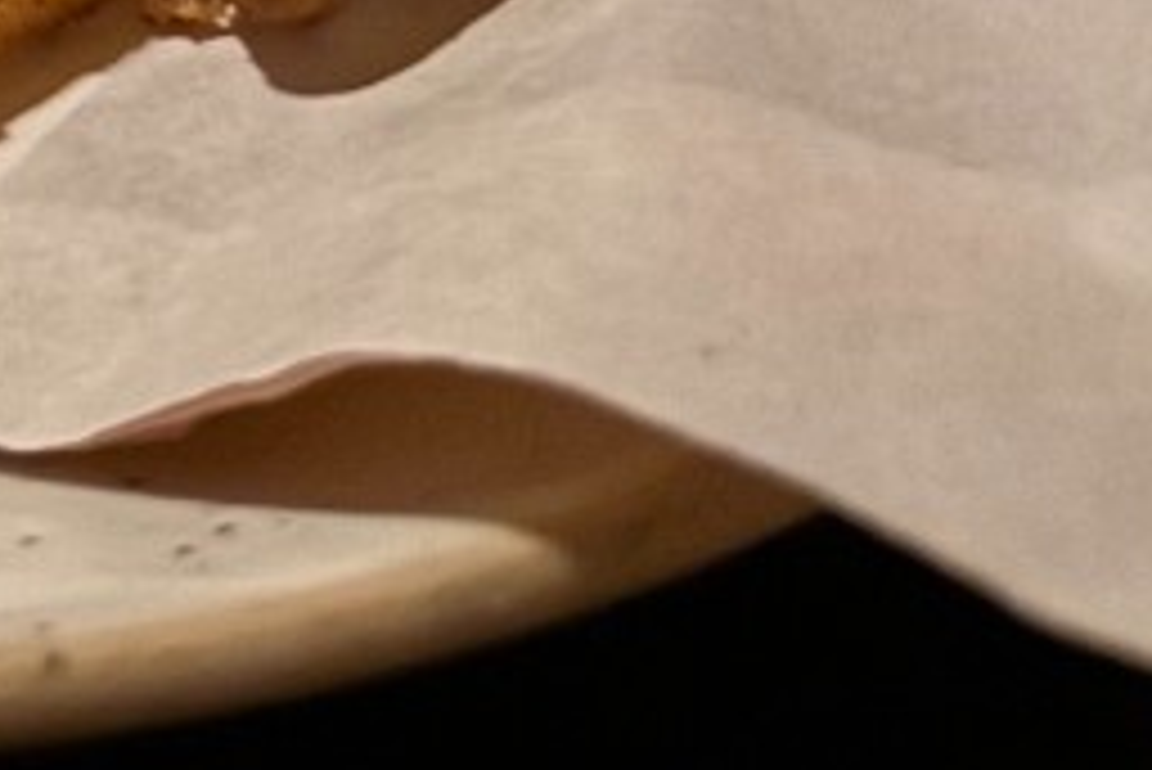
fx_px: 4162
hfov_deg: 13.9
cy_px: -1547
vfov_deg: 8.7
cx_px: -945
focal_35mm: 130
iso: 1600
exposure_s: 1/20
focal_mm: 6.76
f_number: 1.78
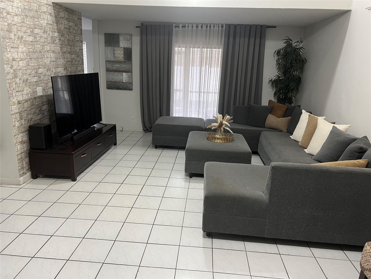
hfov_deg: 67.3
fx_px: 279
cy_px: 140
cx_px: 186
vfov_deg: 53.1
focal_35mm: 26
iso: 125
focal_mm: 5.7
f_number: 1.5
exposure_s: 1/60
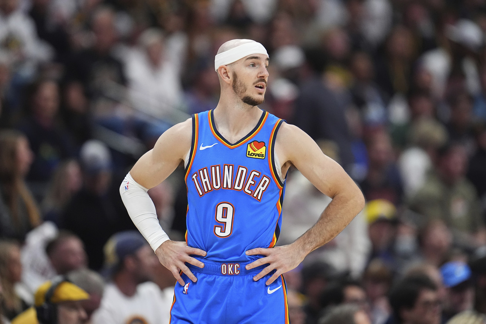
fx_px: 5400
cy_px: 162
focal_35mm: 400
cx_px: 243
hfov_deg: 5.2
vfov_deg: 3.4
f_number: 3.2
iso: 5000
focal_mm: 400
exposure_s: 1/2000
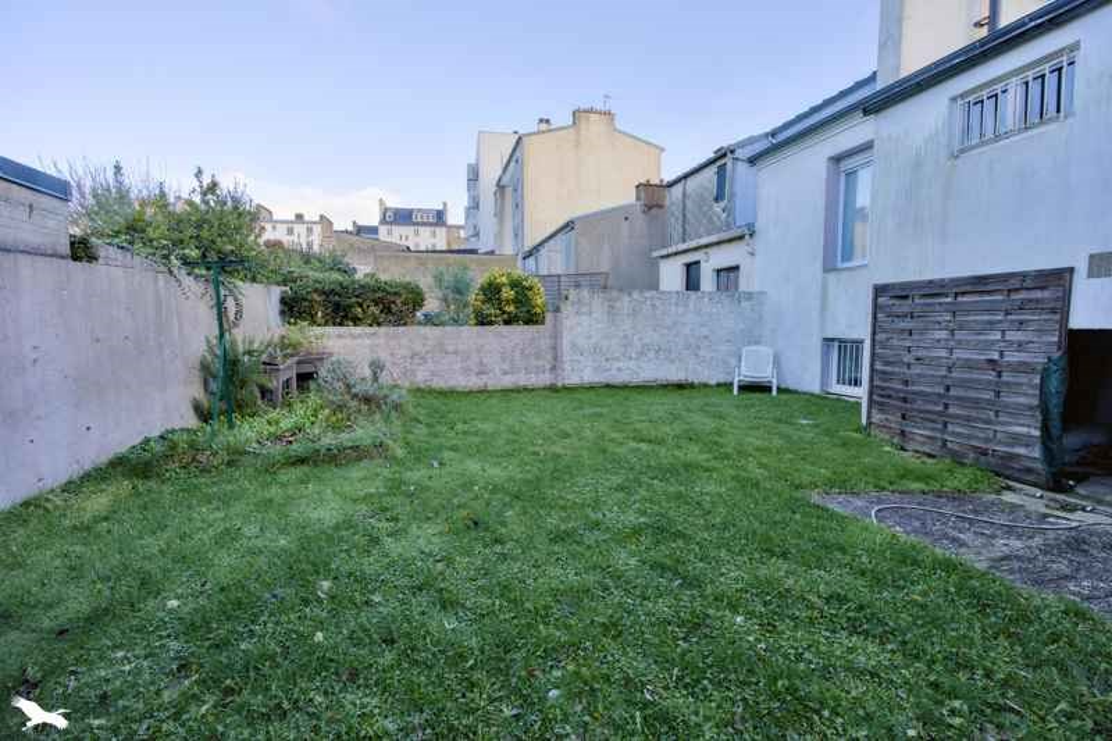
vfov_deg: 73.7
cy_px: 370
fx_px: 494
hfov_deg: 96.7
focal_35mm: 16
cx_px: 556
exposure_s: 1/800
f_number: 8
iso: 800
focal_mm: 16
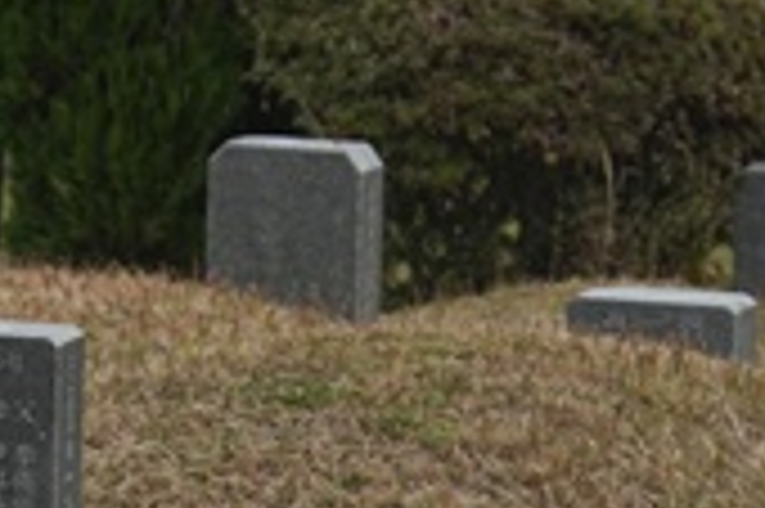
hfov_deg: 2.1
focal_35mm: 1005
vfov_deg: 1.4
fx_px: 21341
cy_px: 1108
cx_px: 612
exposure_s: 1/200
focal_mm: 149
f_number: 10
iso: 200
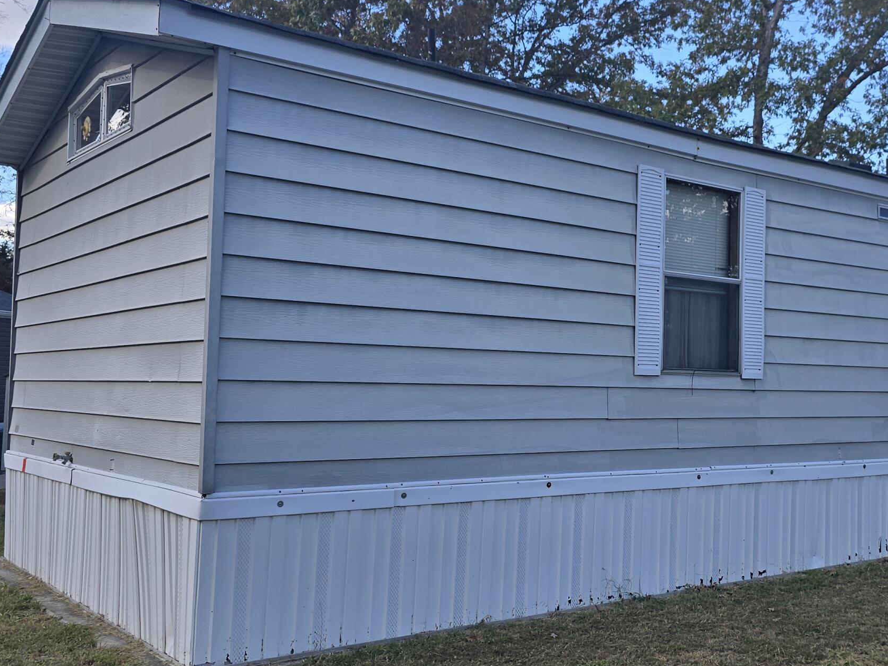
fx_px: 1052
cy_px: 325
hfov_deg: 43.8
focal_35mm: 41
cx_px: 700
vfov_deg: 35.1
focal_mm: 6.3
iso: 12
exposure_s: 1/388
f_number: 1.7
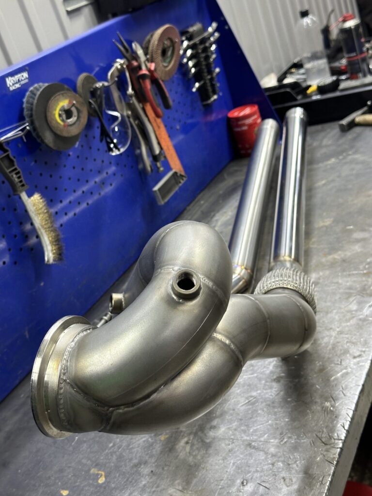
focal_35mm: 48
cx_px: 186
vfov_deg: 39.7
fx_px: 688
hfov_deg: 30.3
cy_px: 248
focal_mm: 6.86
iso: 250
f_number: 1.78
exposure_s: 1/50
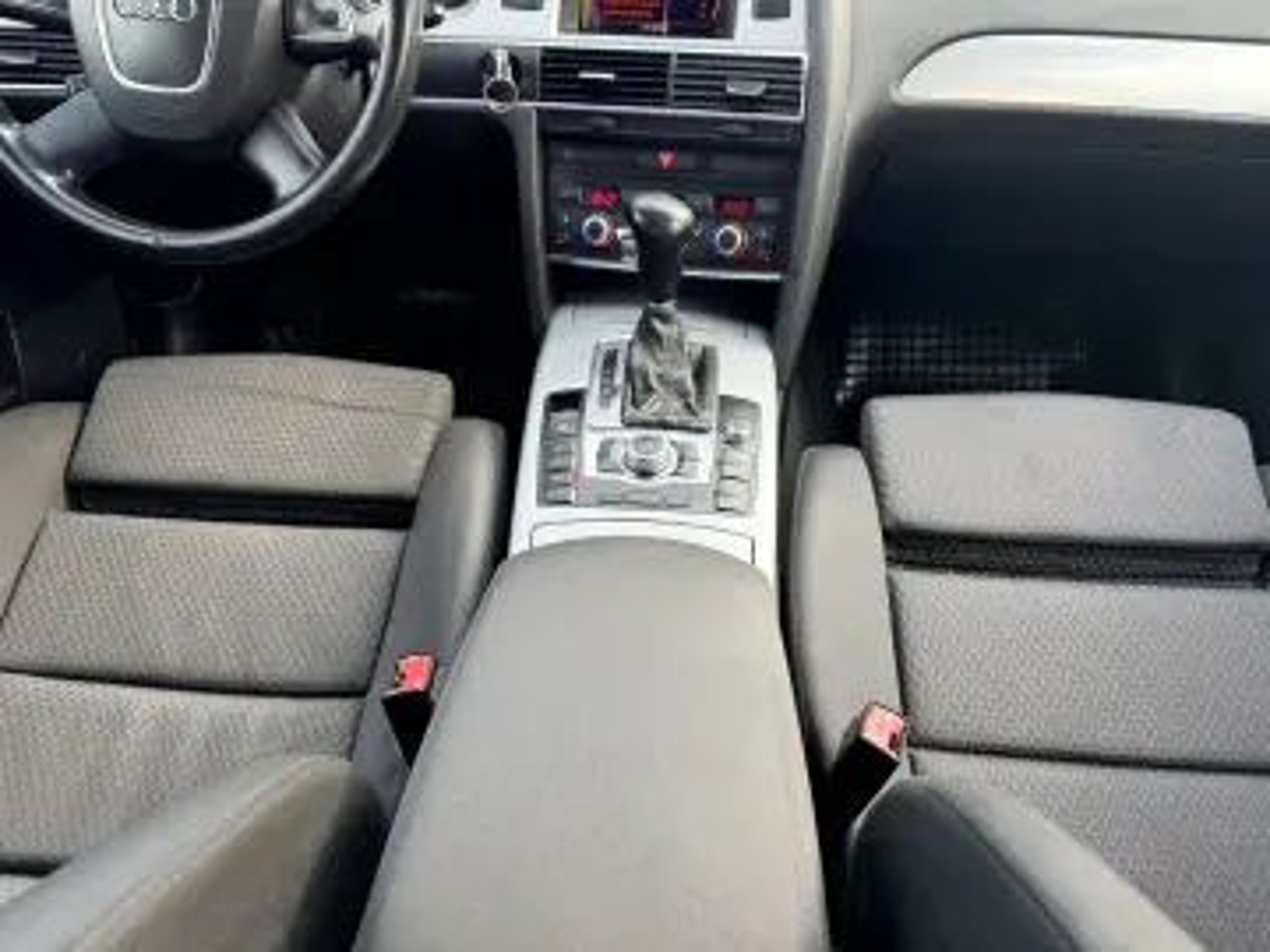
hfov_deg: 71.6
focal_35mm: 24
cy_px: 476
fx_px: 881
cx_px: 635
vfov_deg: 56.8
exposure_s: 1/210
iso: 160
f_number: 1.78
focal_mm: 6.76
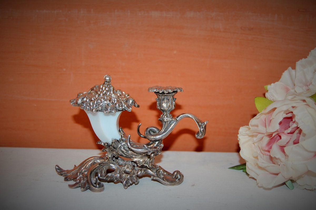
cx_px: 158
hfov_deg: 33.4
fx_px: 526
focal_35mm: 60
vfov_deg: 22.6
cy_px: 105
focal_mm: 40
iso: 400
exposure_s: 1/60
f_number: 5
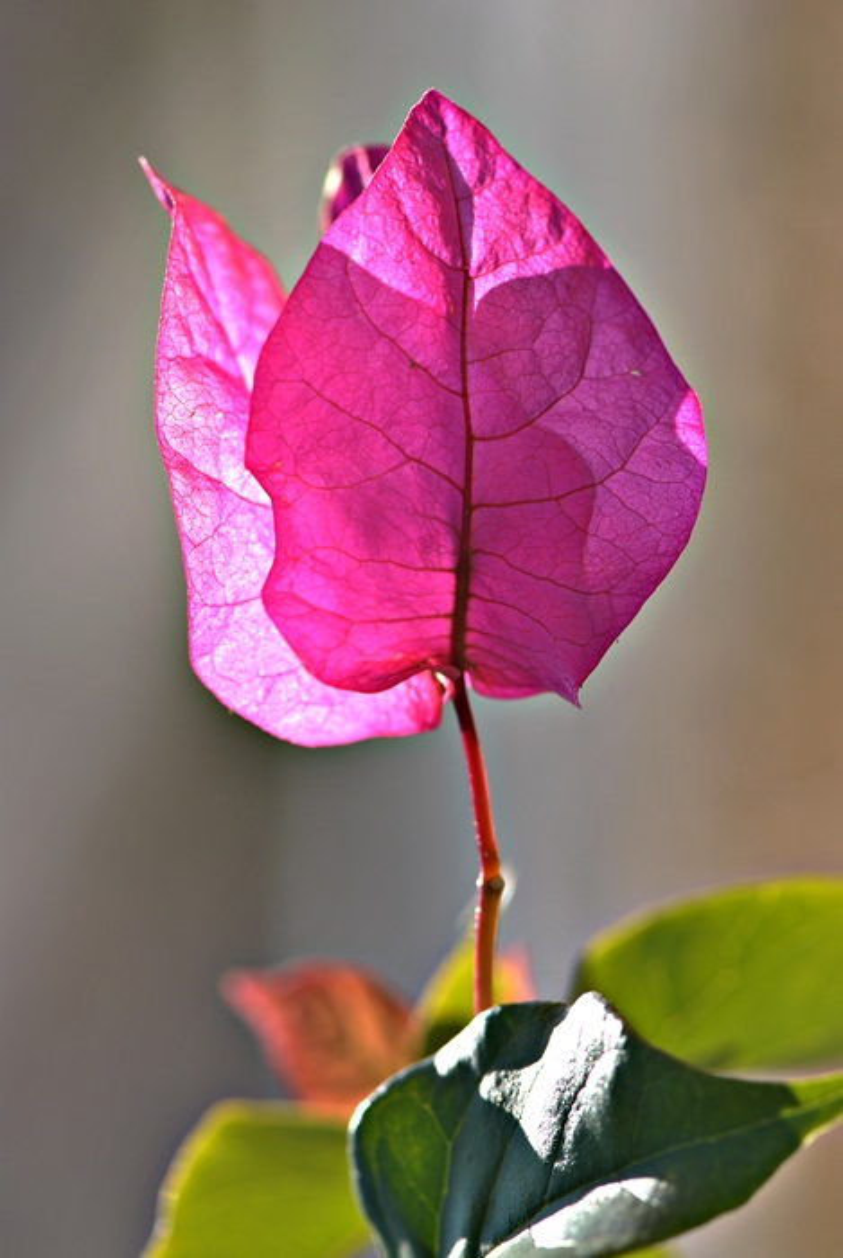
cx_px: 422
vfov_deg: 13.0
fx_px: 5513
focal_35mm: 158
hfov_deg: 8.7
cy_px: 629
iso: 200
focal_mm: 105
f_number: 6.3
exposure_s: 1/640
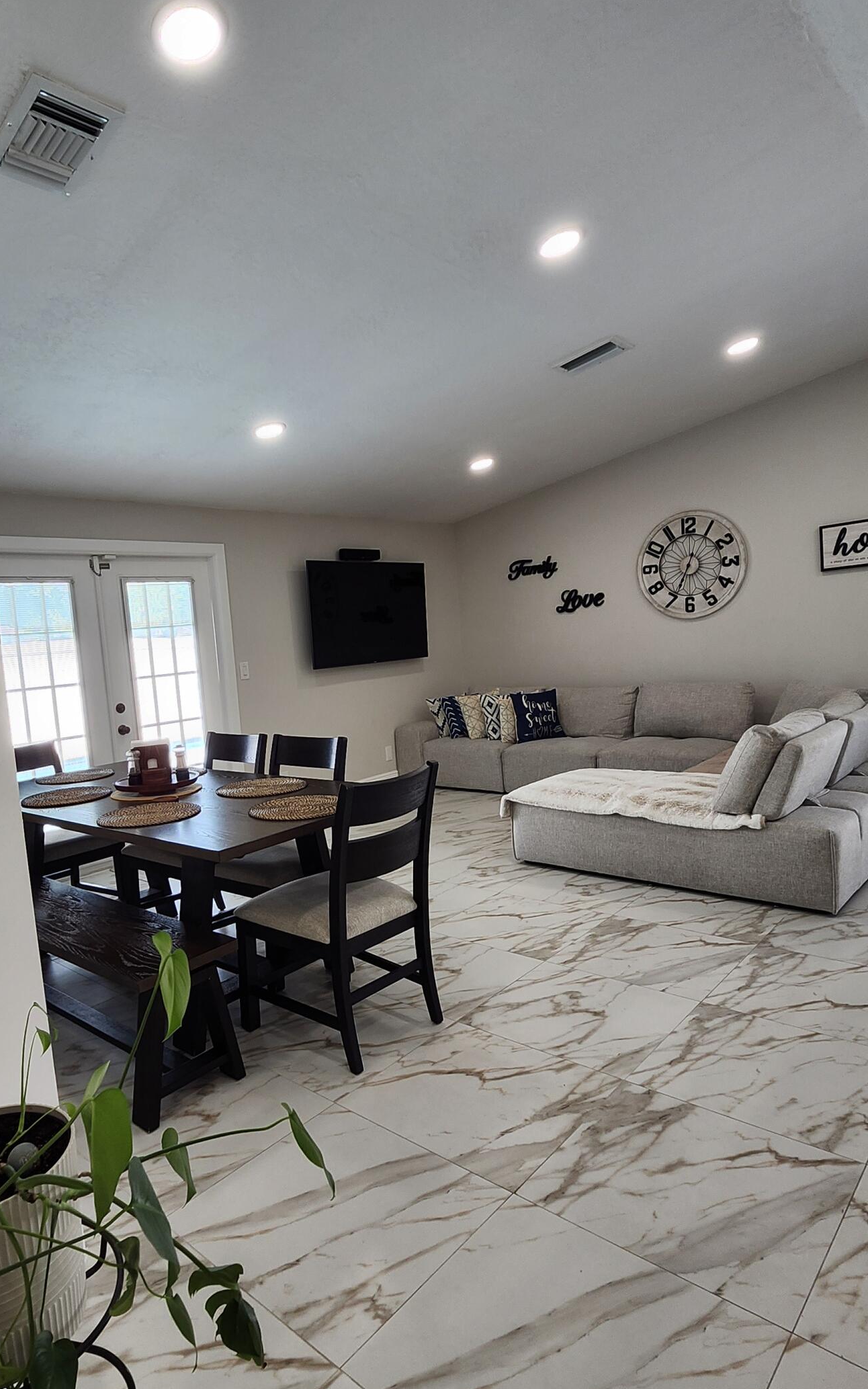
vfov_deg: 85.0
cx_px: 339
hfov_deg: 59.1
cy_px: 731
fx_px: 757
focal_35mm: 20
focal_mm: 1.74
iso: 50
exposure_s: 1/60
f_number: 2.2
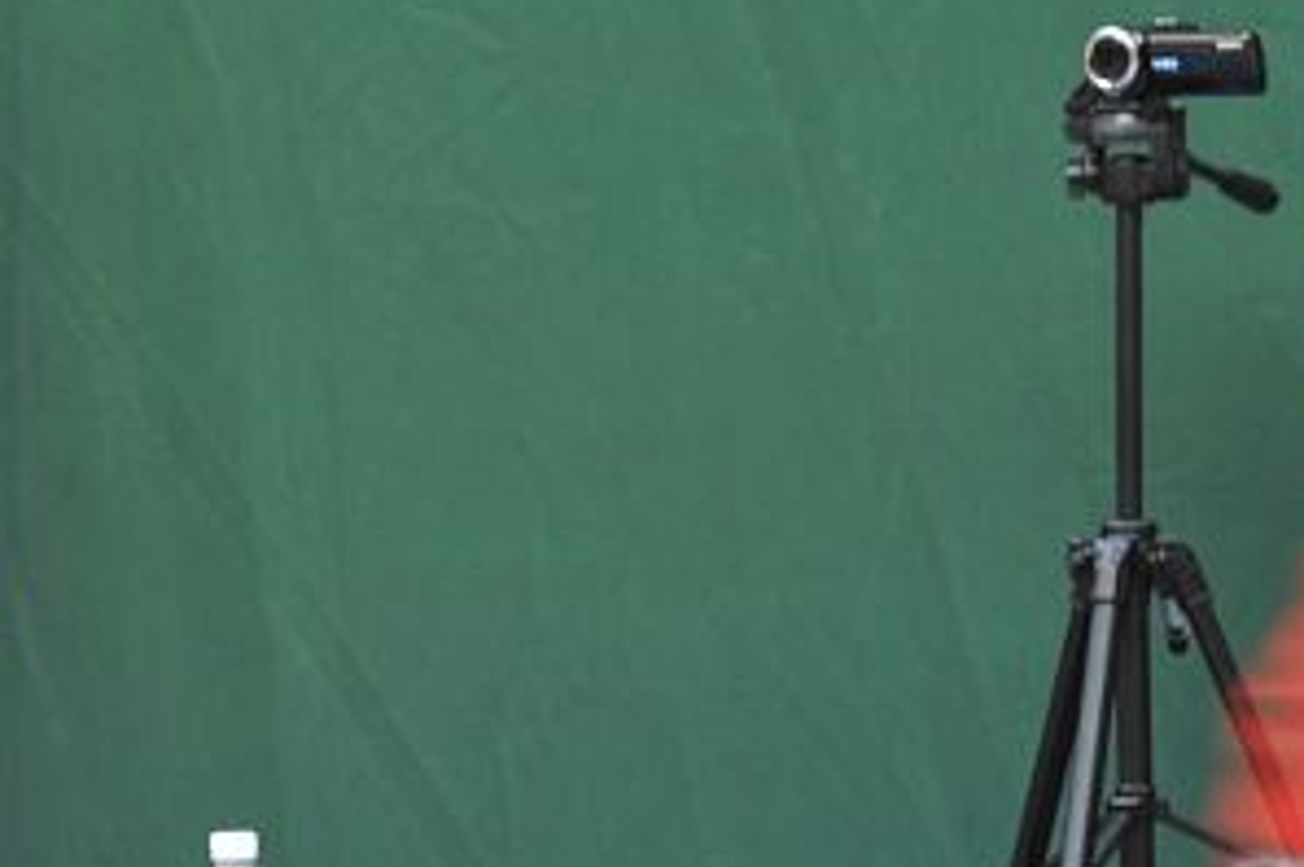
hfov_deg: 2.6
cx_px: 0
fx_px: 29127
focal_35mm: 805
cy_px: 950
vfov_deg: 1.7
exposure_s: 1/25
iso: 200
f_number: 10
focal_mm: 200
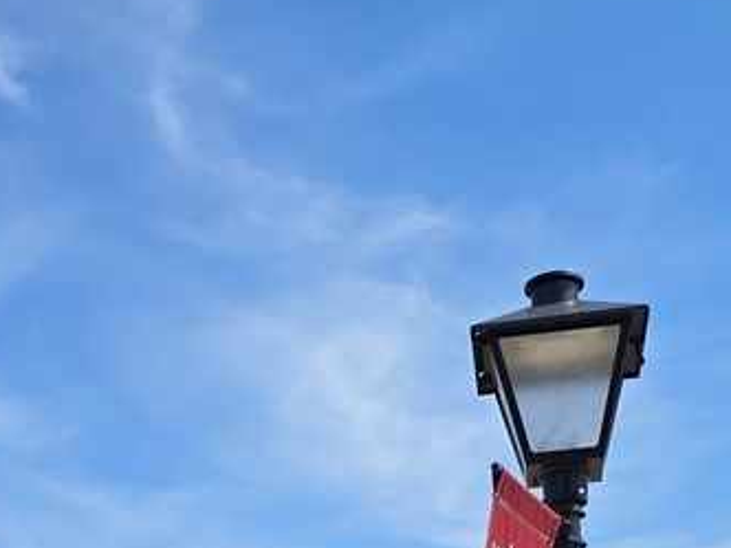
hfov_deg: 27.3
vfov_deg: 18.7
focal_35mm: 71
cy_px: 775
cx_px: 291
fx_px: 1499
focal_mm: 6.3
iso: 12
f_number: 1.7
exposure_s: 1/820
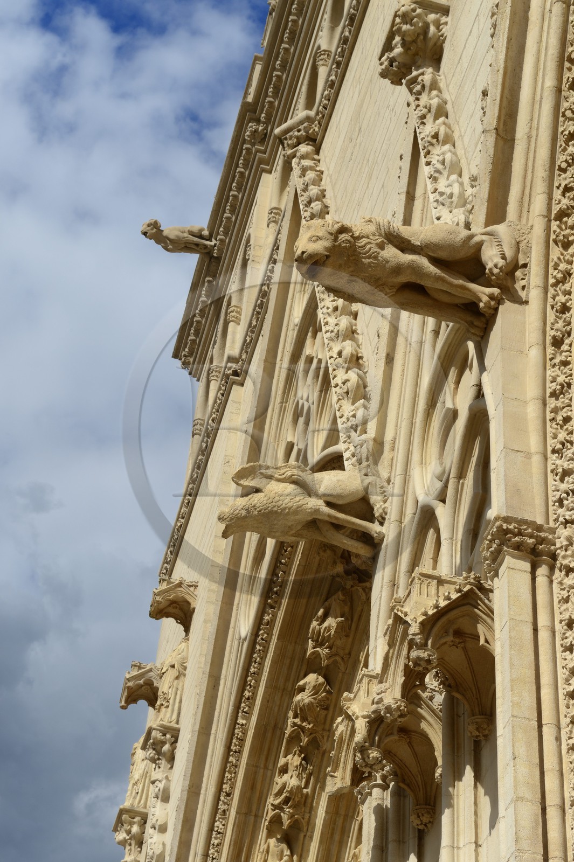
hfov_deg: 19.4
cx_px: 287
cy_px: 431
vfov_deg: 28.9
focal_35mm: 70
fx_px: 1676
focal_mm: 70
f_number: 14
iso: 400
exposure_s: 1/400
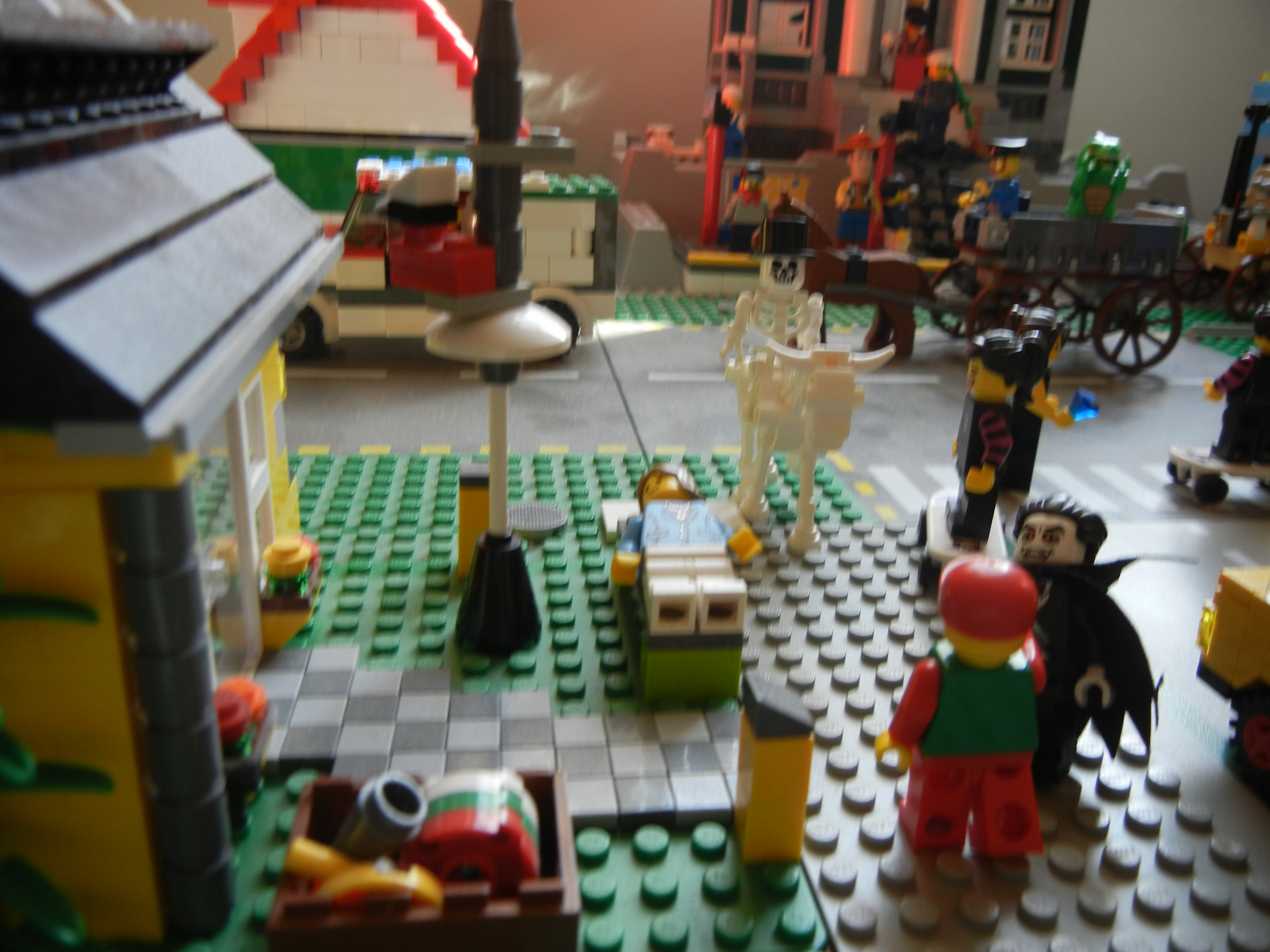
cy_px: 476
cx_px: 635
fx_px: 1101
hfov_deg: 60.0
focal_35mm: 30
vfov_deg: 46.8
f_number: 3.5
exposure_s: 1/30.3
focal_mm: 5.4
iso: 160
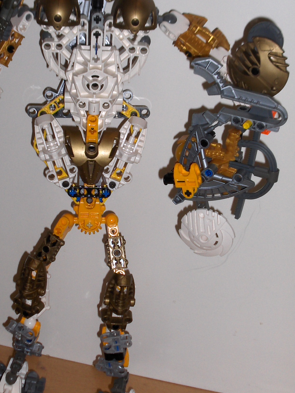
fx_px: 818
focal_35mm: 72
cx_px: 107
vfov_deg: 27.0
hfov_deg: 20.4
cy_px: 168
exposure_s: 1/60
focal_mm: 9.5
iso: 57
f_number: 6.4
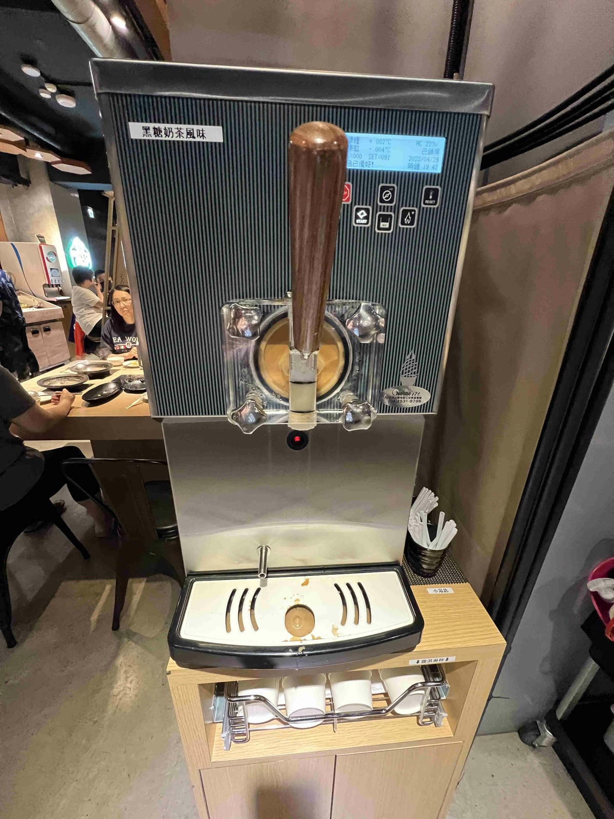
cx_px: 307
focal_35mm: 13
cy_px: 410
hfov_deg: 89.9
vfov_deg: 106.2
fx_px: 307
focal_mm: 1.57
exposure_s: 1/60
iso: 640
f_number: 1.8
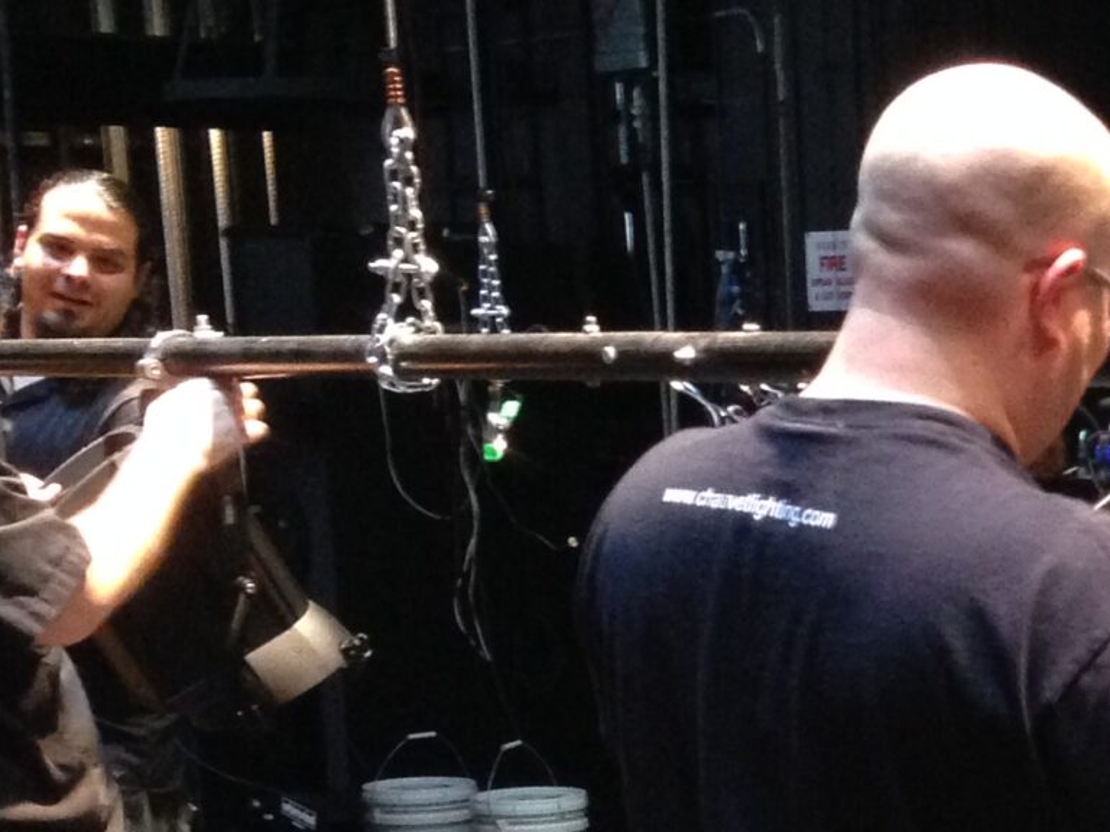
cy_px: 994
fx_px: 3527
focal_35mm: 110
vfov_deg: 13.1
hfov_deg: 16.9
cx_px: 1432
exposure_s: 1/20
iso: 400
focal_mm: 4.12
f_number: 2.4
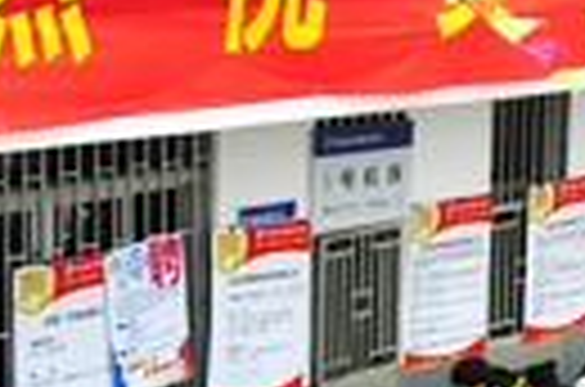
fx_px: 2691
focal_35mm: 166
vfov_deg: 8.2
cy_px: 446
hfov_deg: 11.7
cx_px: 958
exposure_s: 1/1250
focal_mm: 24
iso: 900
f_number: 4
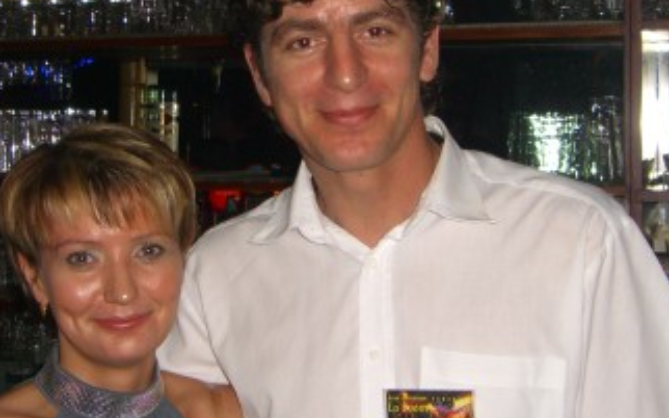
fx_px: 1367
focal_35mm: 75
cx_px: 318
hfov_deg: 27.5
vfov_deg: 17.3
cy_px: 135
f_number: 2.8
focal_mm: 7.9
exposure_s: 1/60
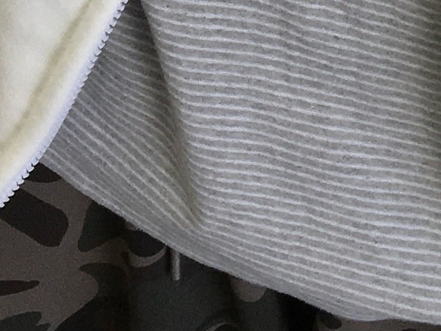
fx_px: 2179
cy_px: -459
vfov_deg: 8.0
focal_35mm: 171
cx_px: 365
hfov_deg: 11.5
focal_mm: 4.15
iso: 32
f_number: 2.2
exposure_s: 1/120
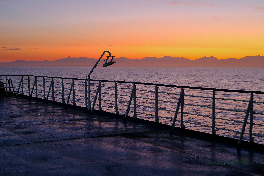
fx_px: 389
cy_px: 88
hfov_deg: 37.5
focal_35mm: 53
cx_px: 132
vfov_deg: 25.5
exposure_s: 1/10
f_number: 5.6
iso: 500
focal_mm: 35
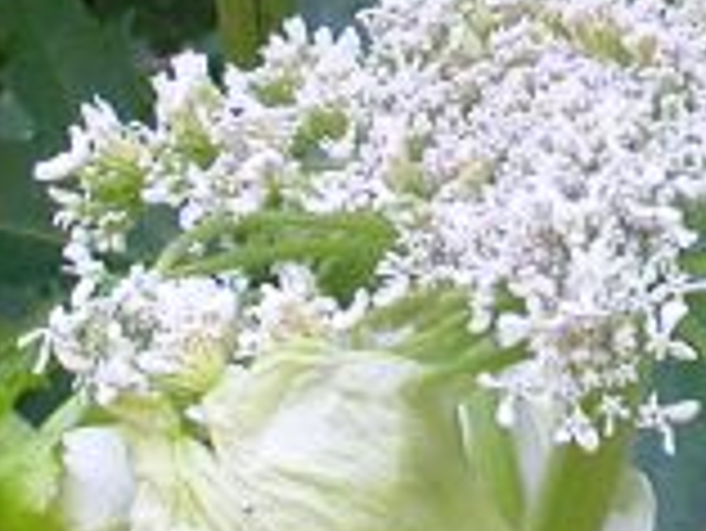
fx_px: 3082
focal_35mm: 151
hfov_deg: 13.0
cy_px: -58
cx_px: 567
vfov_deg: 9.7
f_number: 2.7
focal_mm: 5.6
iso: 100
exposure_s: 1/63.9
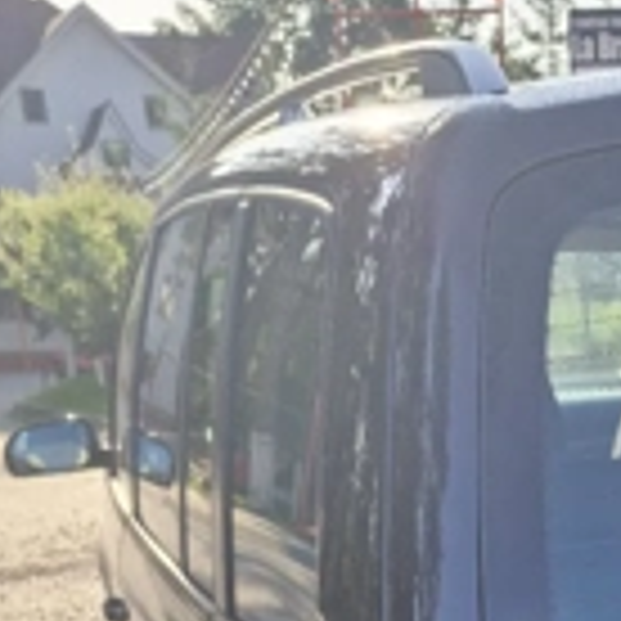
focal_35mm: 59
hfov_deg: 26.9
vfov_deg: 25.1
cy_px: 810
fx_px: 1197
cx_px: 666
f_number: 1.8
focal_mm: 5.54
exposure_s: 1/294
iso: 50
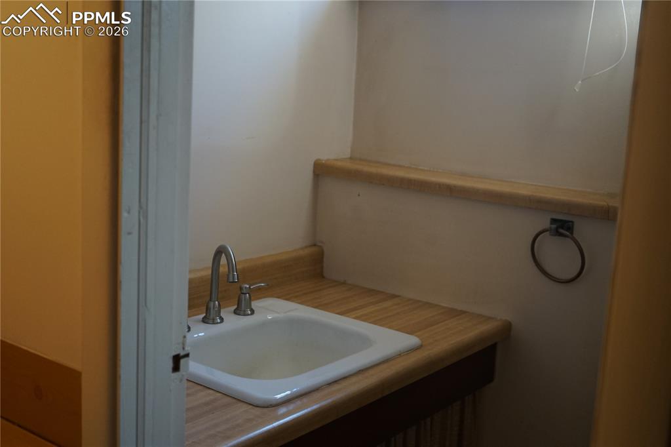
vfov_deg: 31.2
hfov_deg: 45.4
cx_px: 336
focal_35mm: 43
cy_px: 224
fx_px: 801
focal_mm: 43
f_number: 4.5
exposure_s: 1/160
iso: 1600
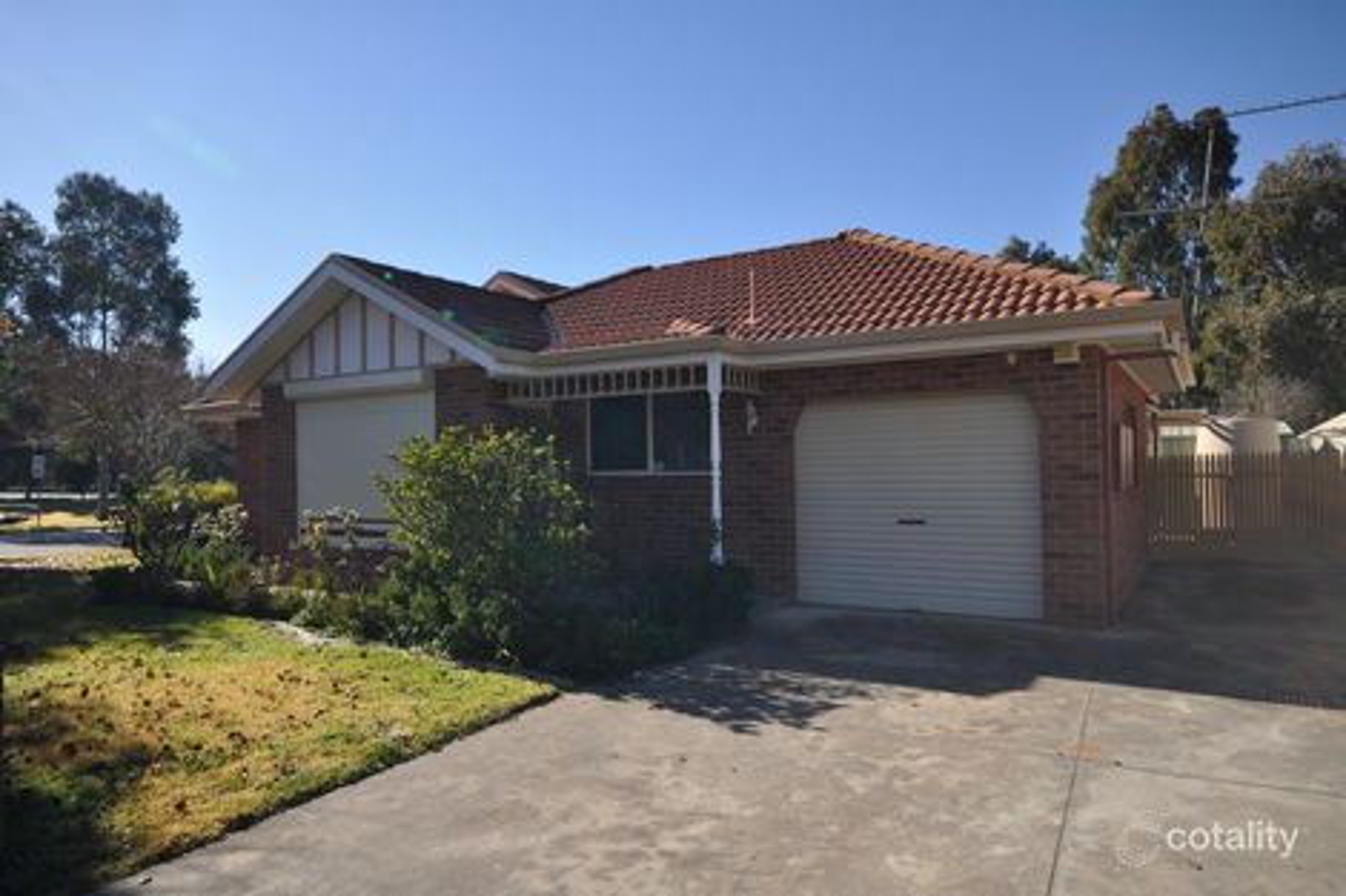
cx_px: 673
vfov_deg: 53.1
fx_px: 897
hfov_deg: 73.8
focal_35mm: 24
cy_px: 448
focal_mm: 16
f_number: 13
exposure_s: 1/200
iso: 200
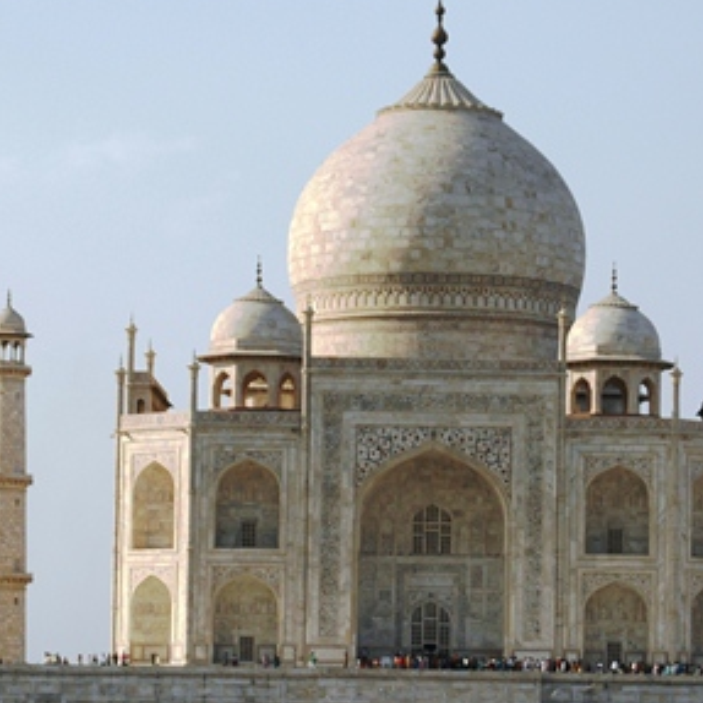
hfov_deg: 11.8
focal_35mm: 148
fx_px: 3401
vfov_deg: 11.8
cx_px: 385
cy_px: 407
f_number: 8
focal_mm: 52
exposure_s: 1/640
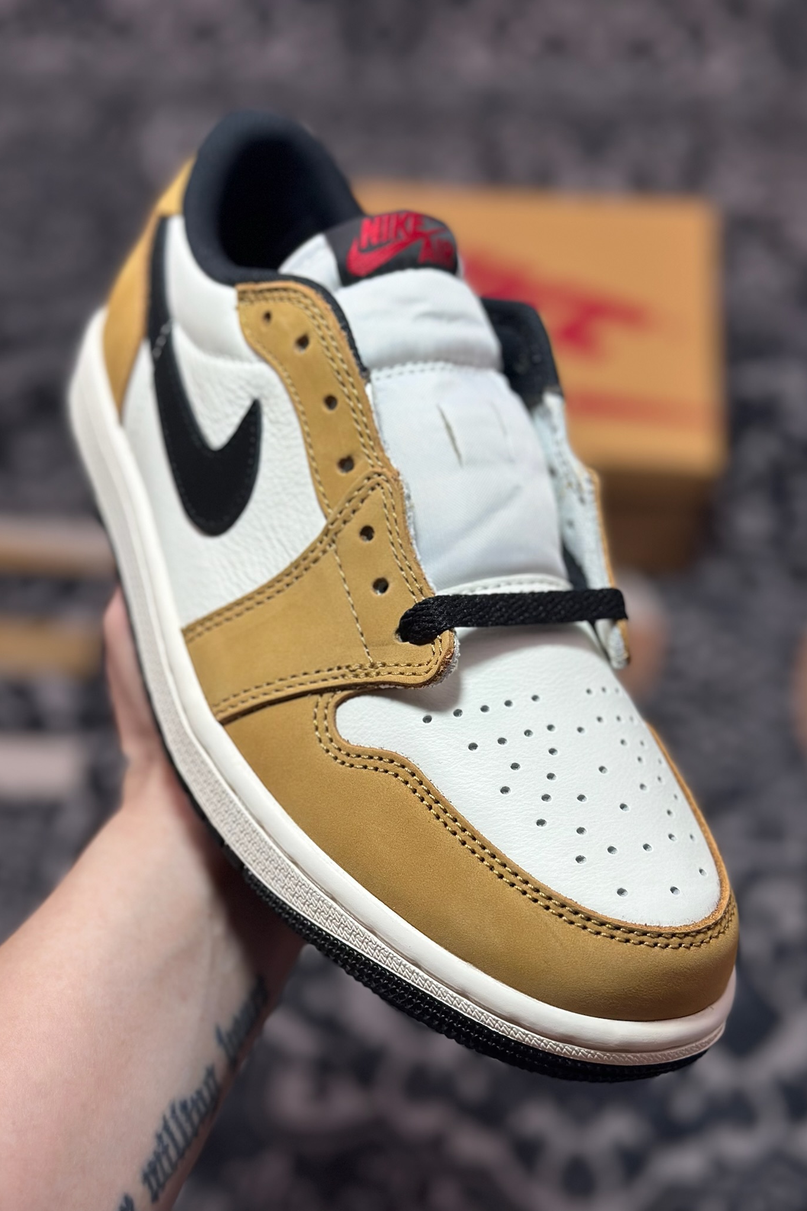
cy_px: 606
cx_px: 396
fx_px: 1681
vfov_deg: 39.6
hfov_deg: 27.0
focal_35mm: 50
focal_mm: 6.86
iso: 80
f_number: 1.78
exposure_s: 1/843
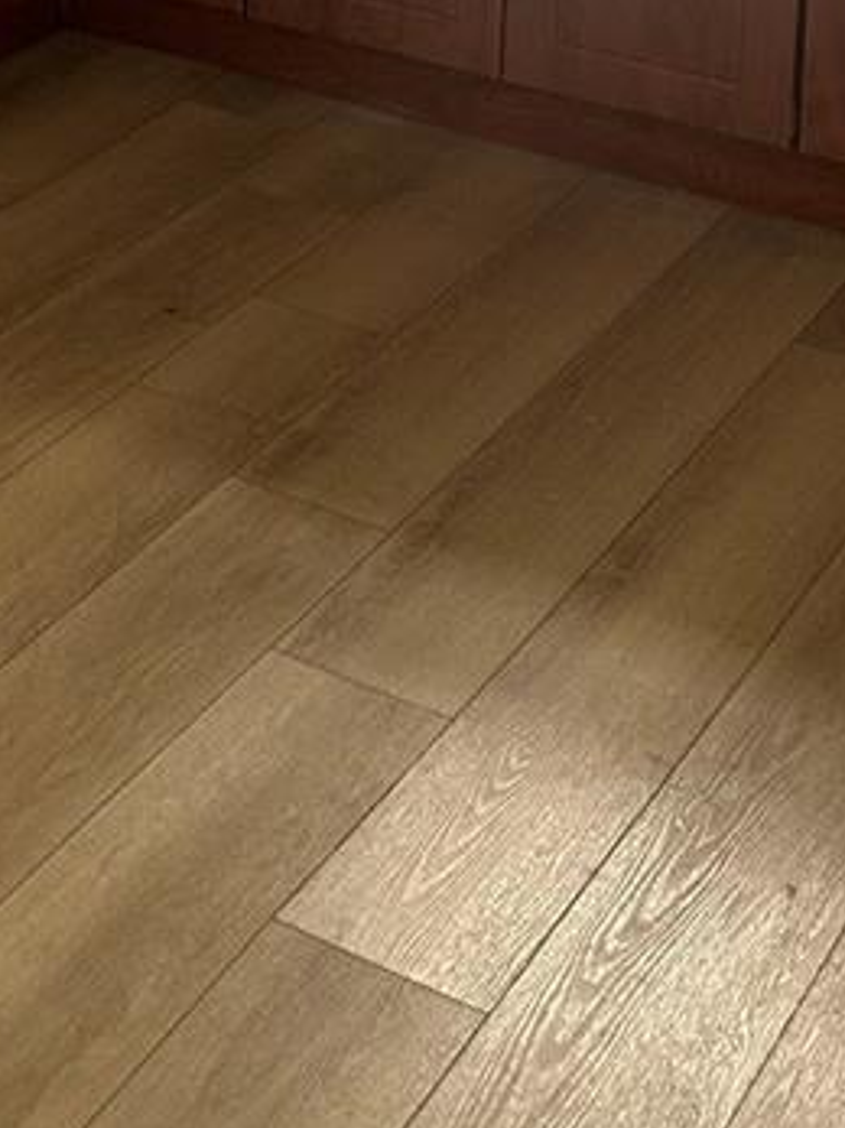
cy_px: -471
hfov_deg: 17.1
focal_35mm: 83
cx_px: -136
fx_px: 2703
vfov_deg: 20.7
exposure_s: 1/121
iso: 160
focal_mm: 6.86
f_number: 1.78
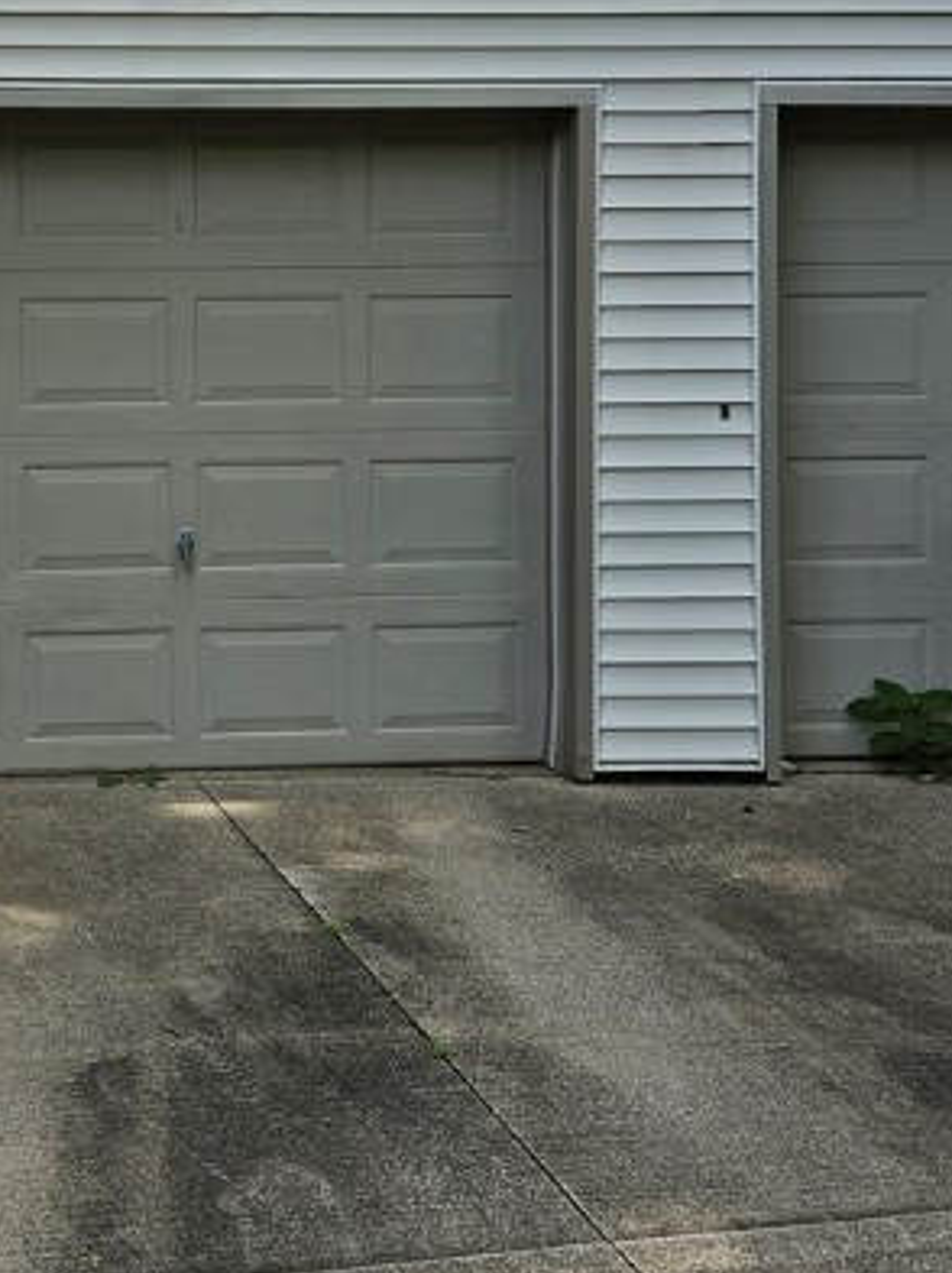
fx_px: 1653
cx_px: 175
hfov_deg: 31.2
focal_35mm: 45
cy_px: 353
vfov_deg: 41.1
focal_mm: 5.4
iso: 25
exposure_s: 1/500
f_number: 1.8
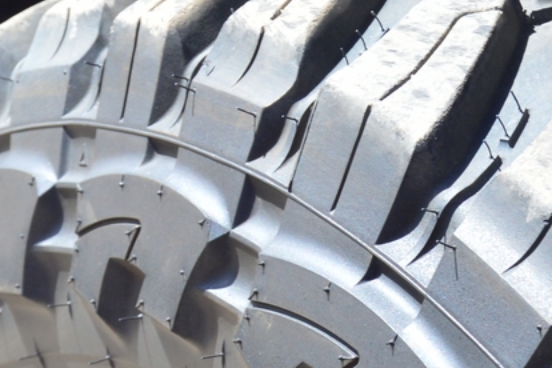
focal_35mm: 239
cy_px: 319
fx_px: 3671
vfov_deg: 5.7
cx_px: 341
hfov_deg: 8.6
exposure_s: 1/160
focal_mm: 55
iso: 200
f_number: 7.1
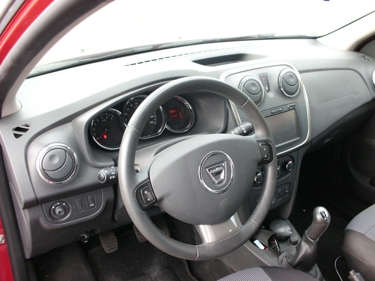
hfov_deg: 51.4
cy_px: 140
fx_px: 390
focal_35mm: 36
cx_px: 188
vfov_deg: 39.7
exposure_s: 1/60
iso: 100
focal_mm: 6.3
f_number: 2.9
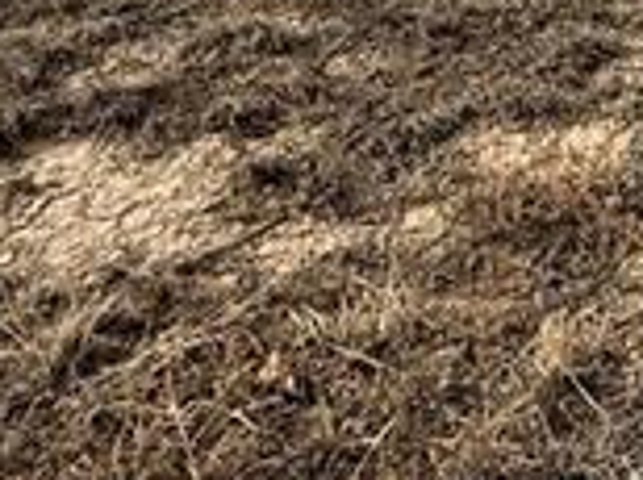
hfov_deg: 17.7
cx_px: 1094
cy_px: -465
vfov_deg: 13.6
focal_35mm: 93
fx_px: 1725
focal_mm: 2.22
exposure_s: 1/2976
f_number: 2.2
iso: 50
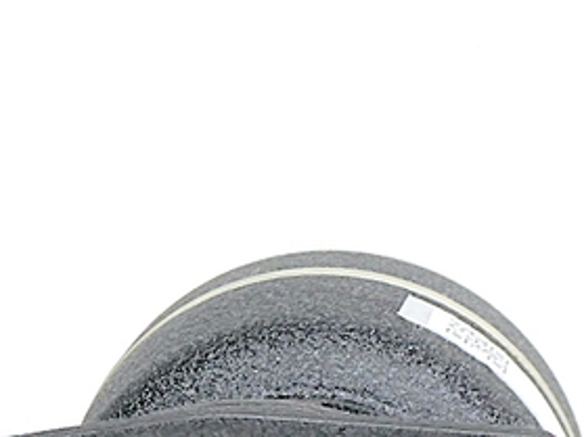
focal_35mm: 464
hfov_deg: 4.3
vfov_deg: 3.2
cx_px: 691
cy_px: 705
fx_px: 7825
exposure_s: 1/5
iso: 200
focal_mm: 24.2
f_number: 5.3
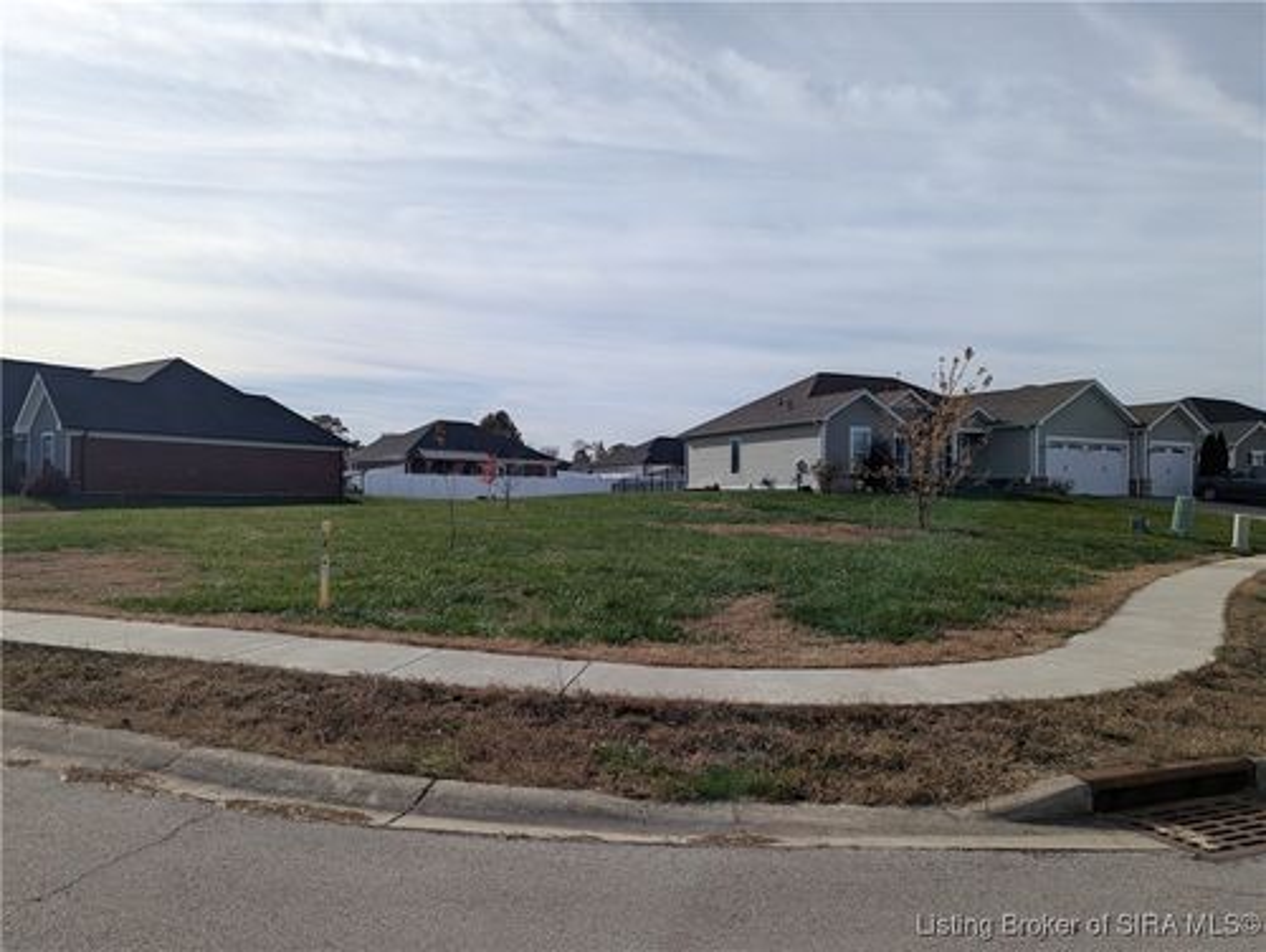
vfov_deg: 56.9
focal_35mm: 24
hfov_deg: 71.5
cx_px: 633
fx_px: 879
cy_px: 476
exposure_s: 1/4049
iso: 46
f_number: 1.85
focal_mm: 6.81
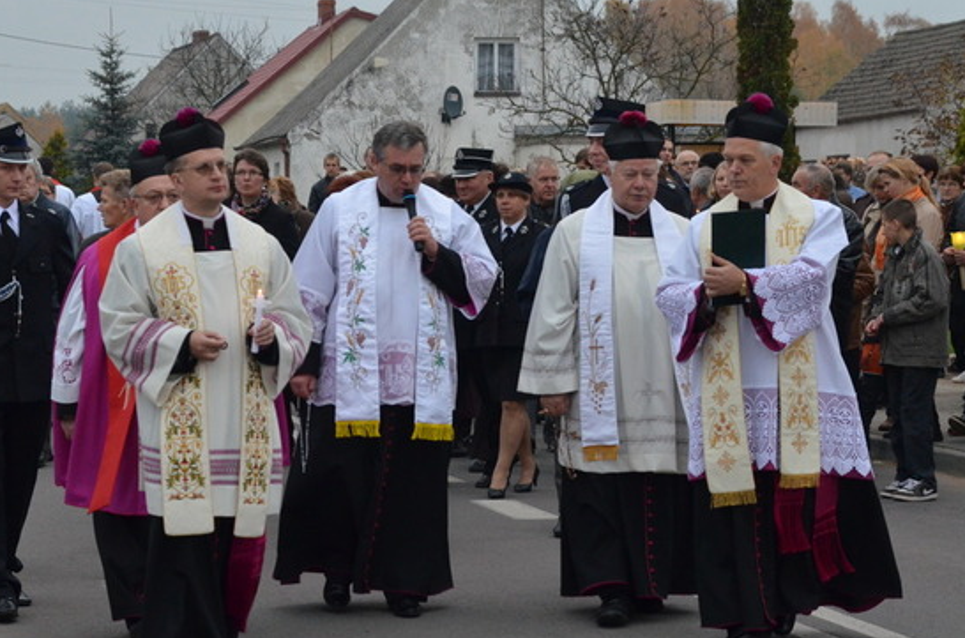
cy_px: 412
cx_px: 408
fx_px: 3235
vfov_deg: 11.3
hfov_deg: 17.0
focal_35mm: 121
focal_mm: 62
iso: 1600
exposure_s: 1/125
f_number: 6.3
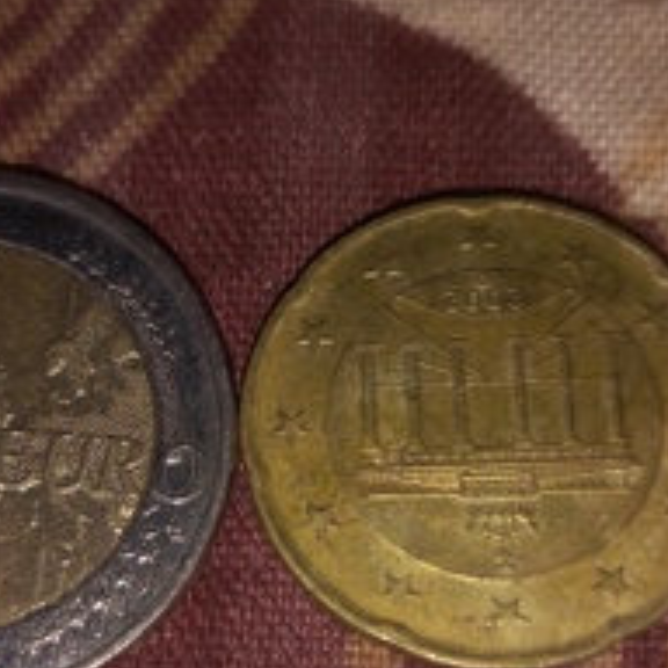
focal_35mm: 48
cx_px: 250
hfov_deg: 35.2
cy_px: 459
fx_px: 1048
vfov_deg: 34.9
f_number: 1.8
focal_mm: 3.6
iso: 100
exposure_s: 1/642
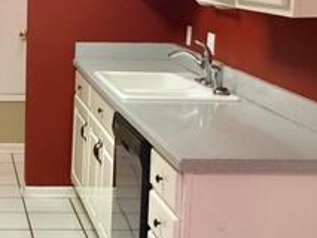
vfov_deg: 17.0
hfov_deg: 21.6
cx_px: -10
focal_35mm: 87
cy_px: 110
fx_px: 797
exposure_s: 1/15
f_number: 2.2
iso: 64
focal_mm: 4.15
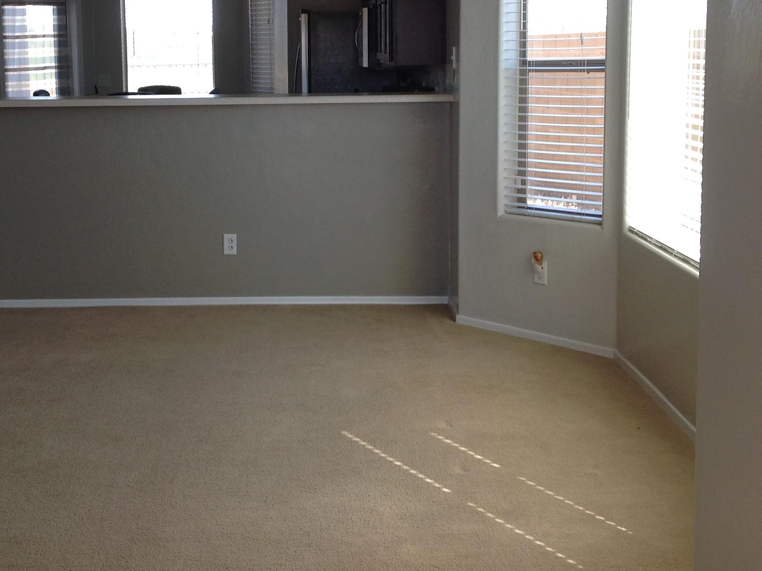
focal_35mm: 55
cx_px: 277
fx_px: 1211
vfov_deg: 26.3
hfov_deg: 34.7
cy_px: 160
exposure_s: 1/120
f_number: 2.4
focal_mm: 4.28
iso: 50
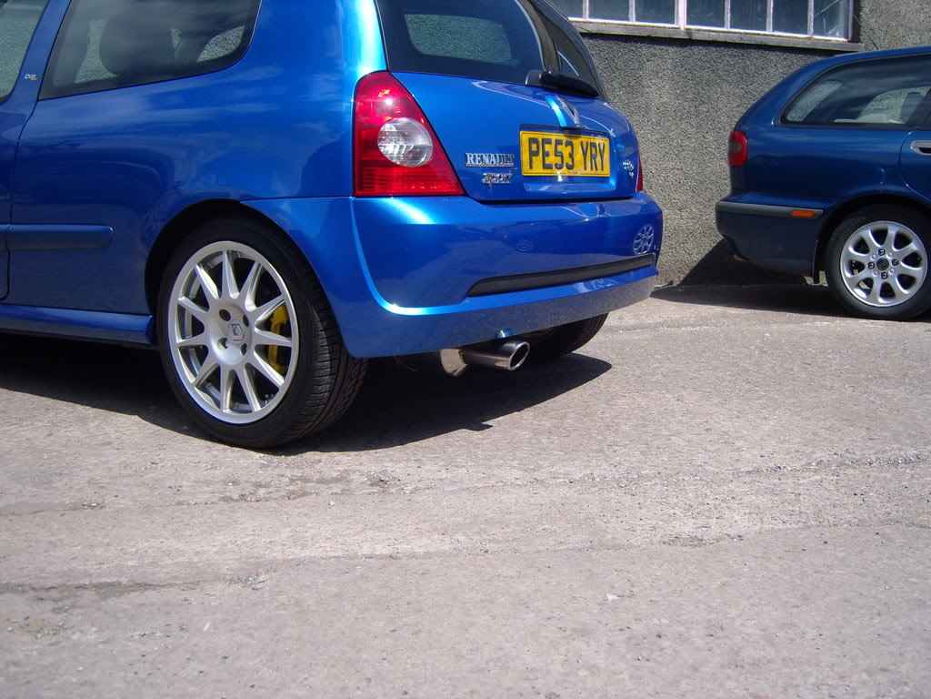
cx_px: 466
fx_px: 941
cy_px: 350
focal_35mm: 35
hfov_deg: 52.6
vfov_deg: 40.7
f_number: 7.1
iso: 80
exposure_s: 1/180
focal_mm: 7.4
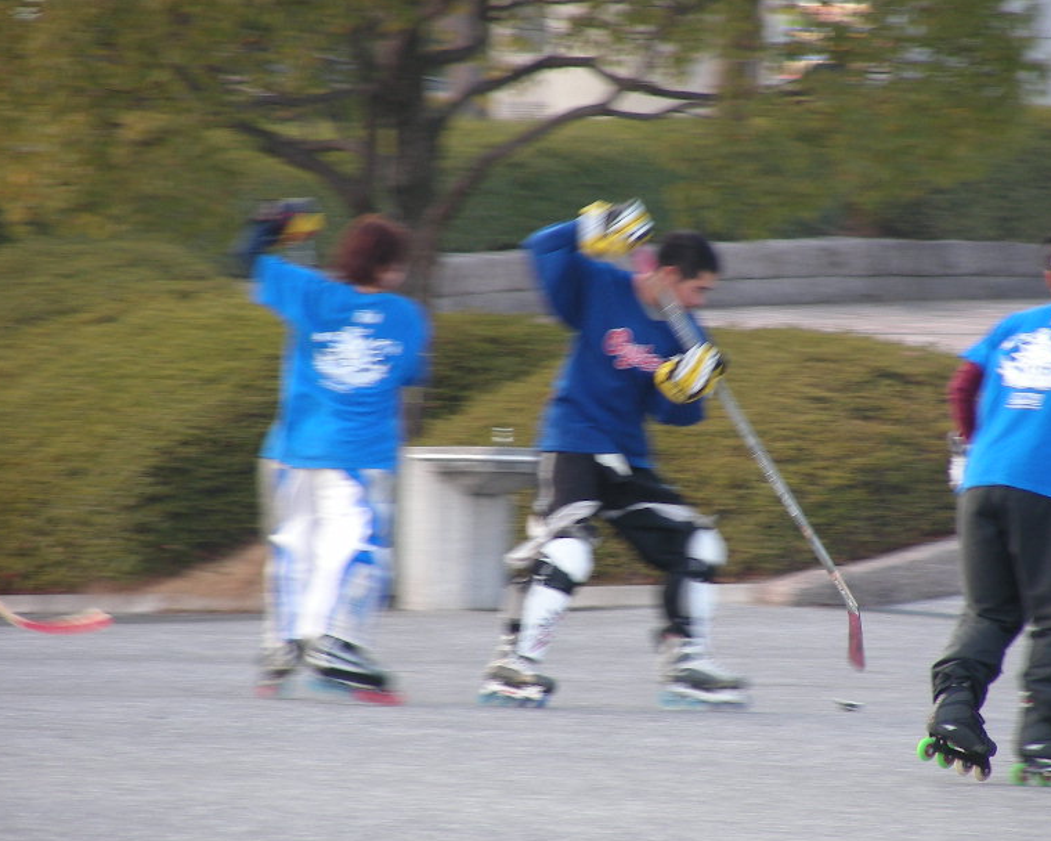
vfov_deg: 3.1
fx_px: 15553
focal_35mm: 500
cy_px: 470
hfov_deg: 3.9
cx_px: 647
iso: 67
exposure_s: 1/60
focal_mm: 63.3
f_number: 3.5
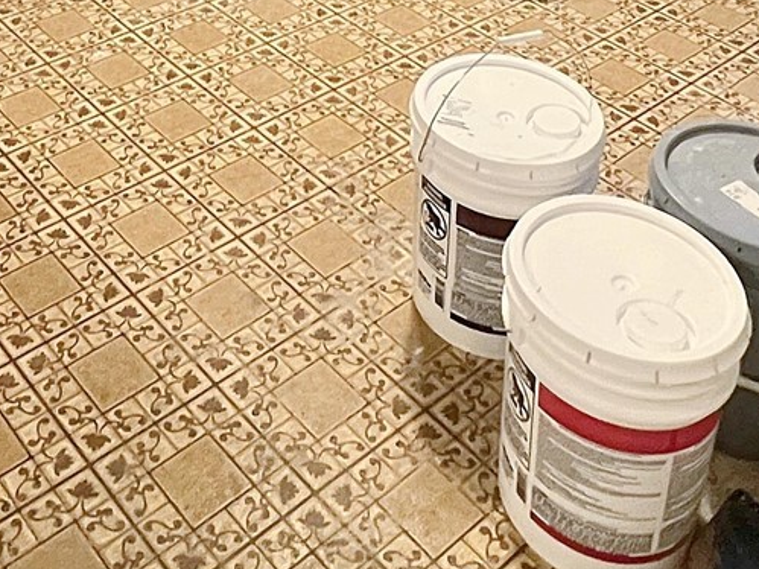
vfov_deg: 22.4
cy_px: -341
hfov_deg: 37.7
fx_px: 1096
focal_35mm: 50
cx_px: 246
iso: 500
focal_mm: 1.6
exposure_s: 1/60
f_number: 1.8
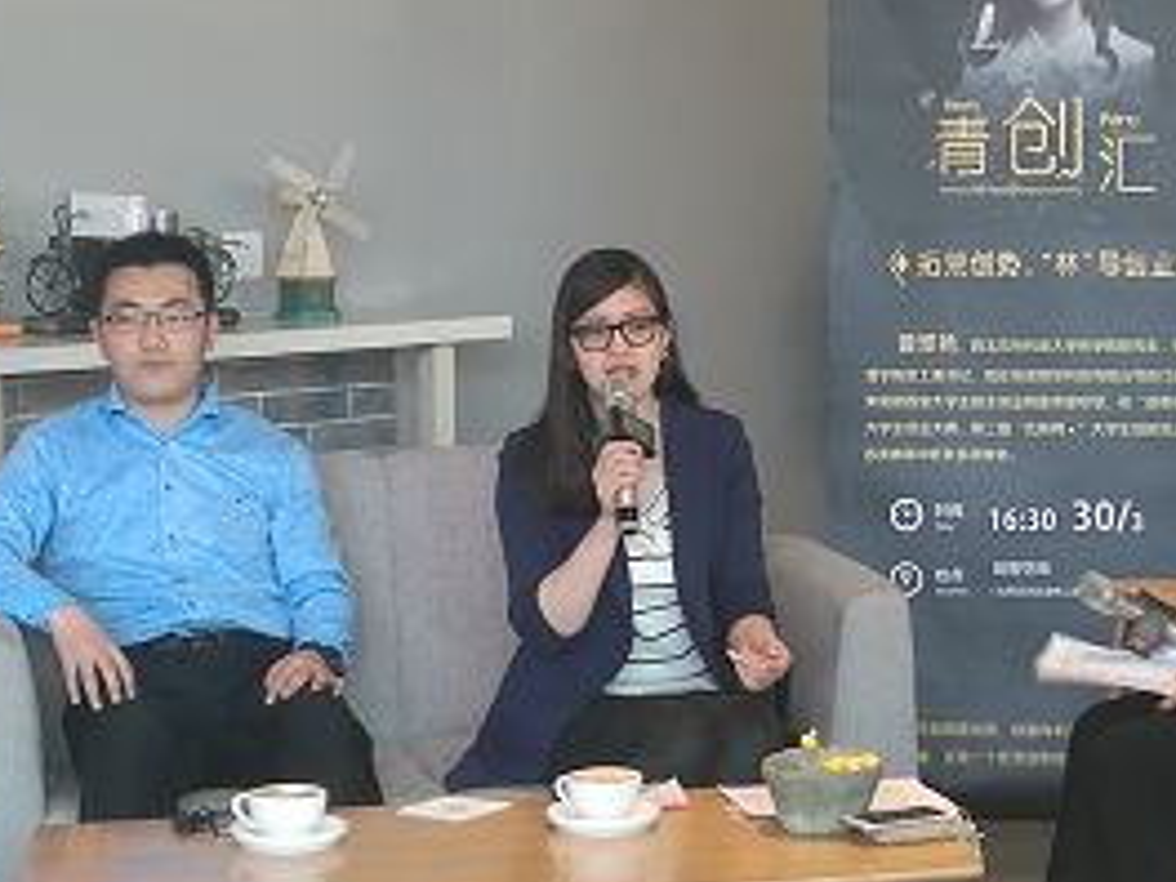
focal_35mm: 121
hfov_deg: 16.2
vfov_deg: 12.2
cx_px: 904
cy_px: 363
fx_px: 4111
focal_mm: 4.04
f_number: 2
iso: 100
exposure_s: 1/33.3
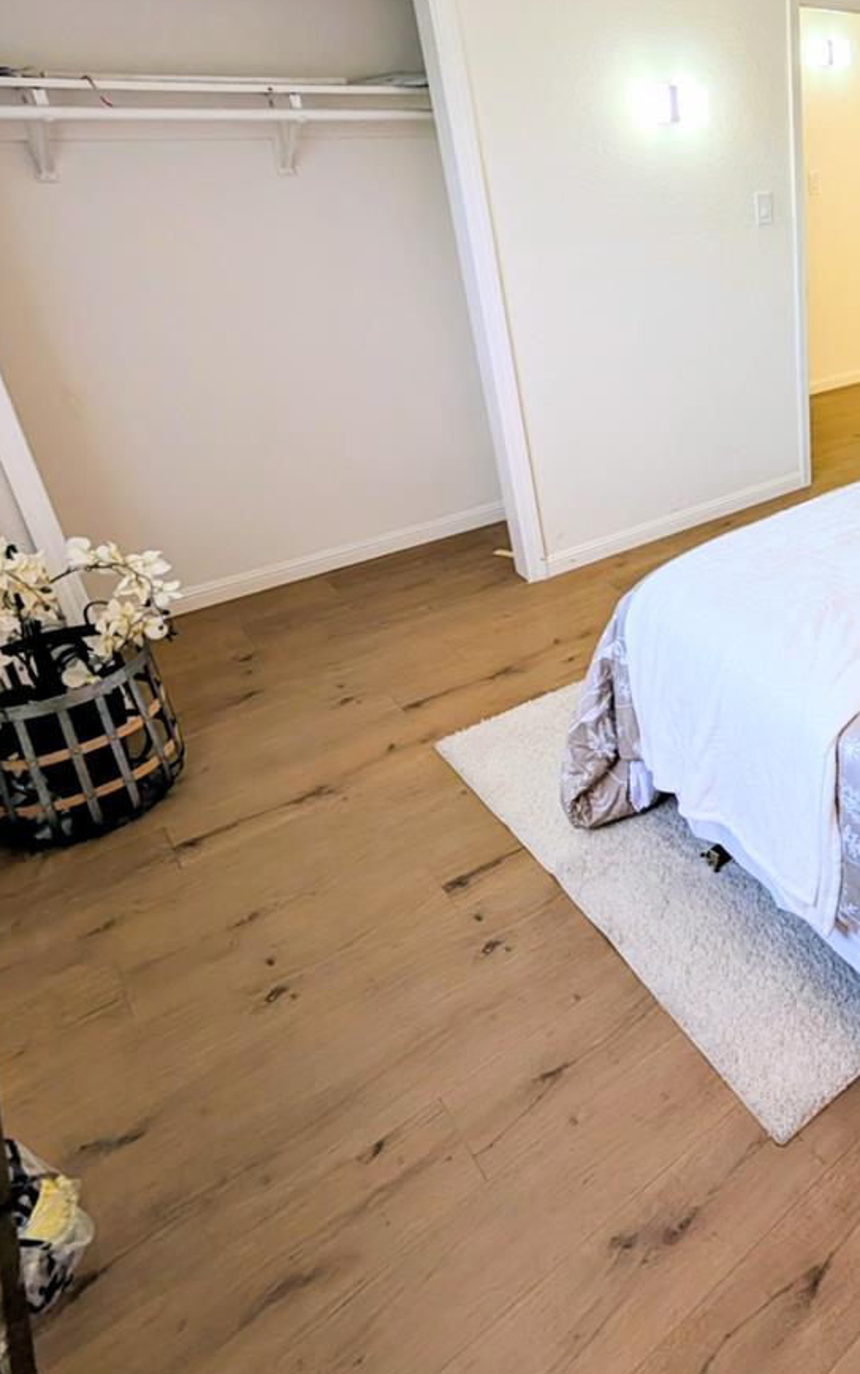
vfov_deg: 78.0
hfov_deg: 45.5
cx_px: 880
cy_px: 504
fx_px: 824
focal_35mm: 22
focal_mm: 2.02
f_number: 1.7
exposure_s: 1/120
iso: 44
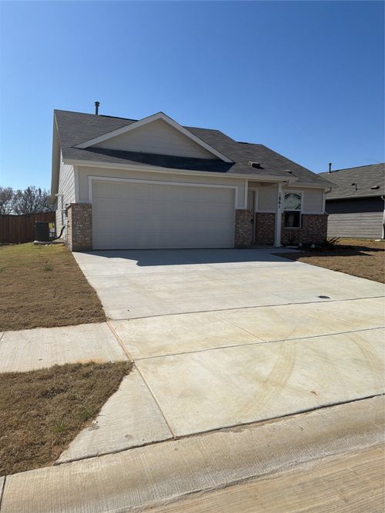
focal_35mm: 24
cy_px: 256
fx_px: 356
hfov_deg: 56.8
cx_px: 192
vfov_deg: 71.6
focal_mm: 6.76
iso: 80
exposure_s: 1/10309
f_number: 1.78
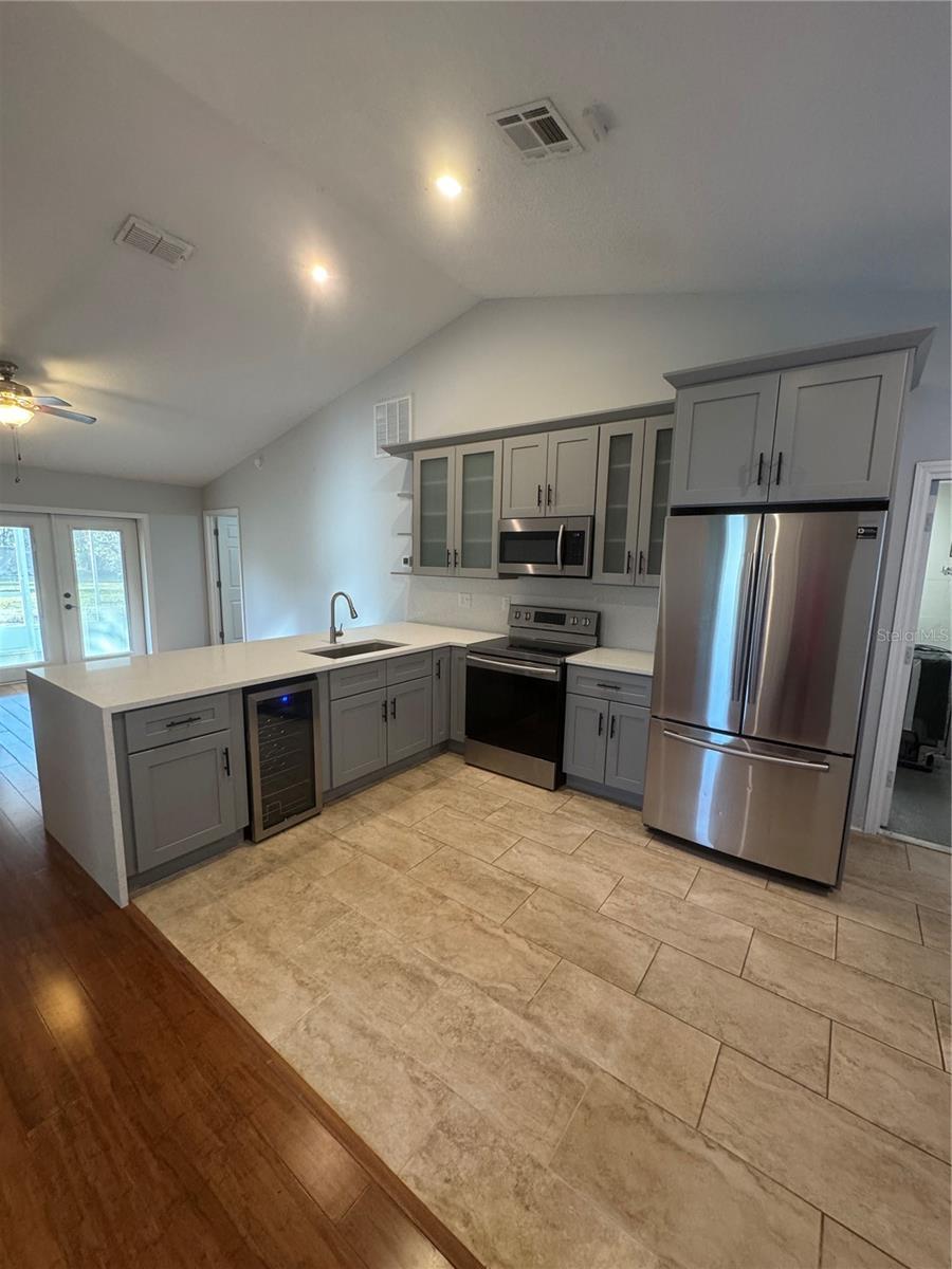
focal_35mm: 14
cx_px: 476
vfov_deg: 102.1
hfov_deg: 85.7
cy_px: 634
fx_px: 513
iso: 250
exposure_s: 1/60
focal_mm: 2.22
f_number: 2.2
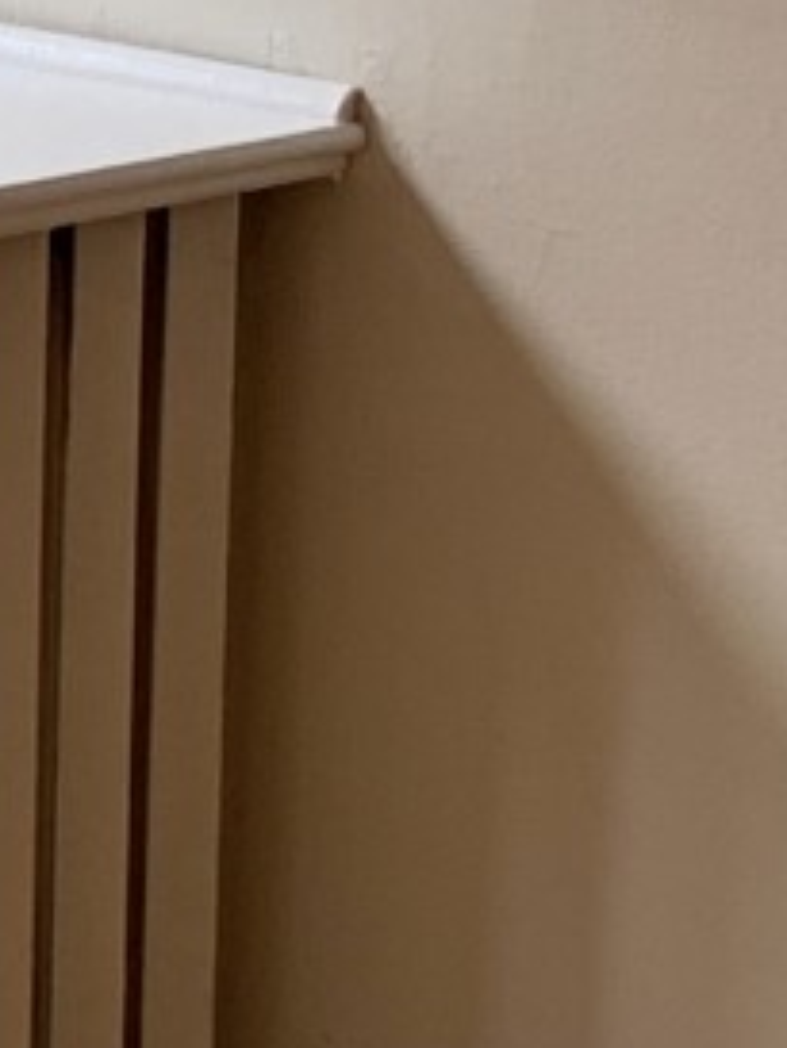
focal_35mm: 195
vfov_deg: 9.9
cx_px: -2683
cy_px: -415
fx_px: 5907
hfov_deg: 6.0
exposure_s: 1/179
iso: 25
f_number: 1.8
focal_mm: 4.25
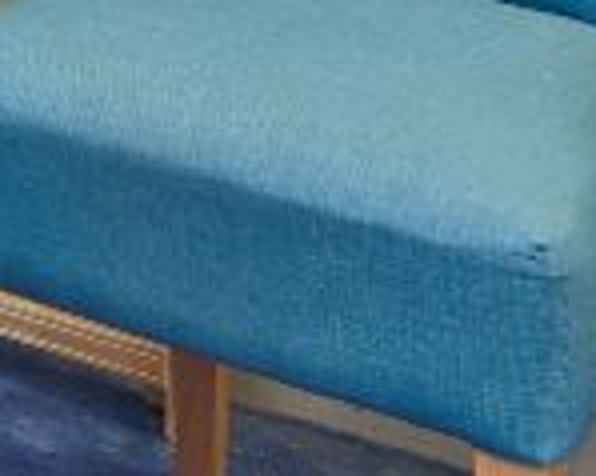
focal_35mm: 151
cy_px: -768
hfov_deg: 10.5
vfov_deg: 9.0
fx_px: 2662
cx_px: -936
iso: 125
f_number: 11
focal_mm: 20
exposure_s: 1/2.5
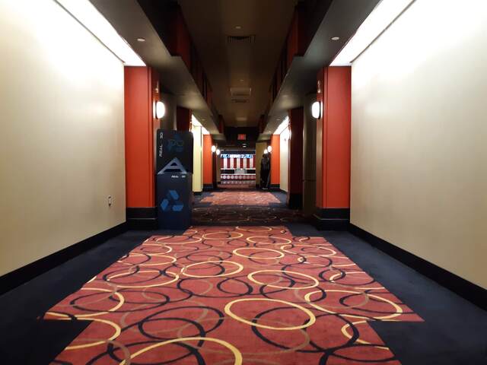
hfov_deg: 63.4
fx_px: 394
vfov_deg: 49.7
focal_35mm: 28
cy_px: 182
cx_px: 244
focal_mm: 3.7
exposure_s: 1/24
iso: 320
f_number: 1.7
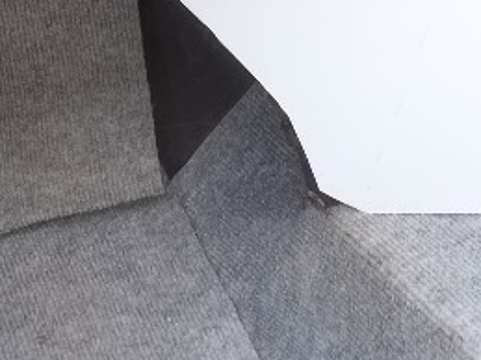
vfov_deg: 18.1
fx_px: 1097
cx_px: 147
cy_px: -7
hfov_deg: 24.6
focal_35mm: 79
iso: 64
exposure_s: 1/60
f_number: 2.9
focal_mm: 5.7
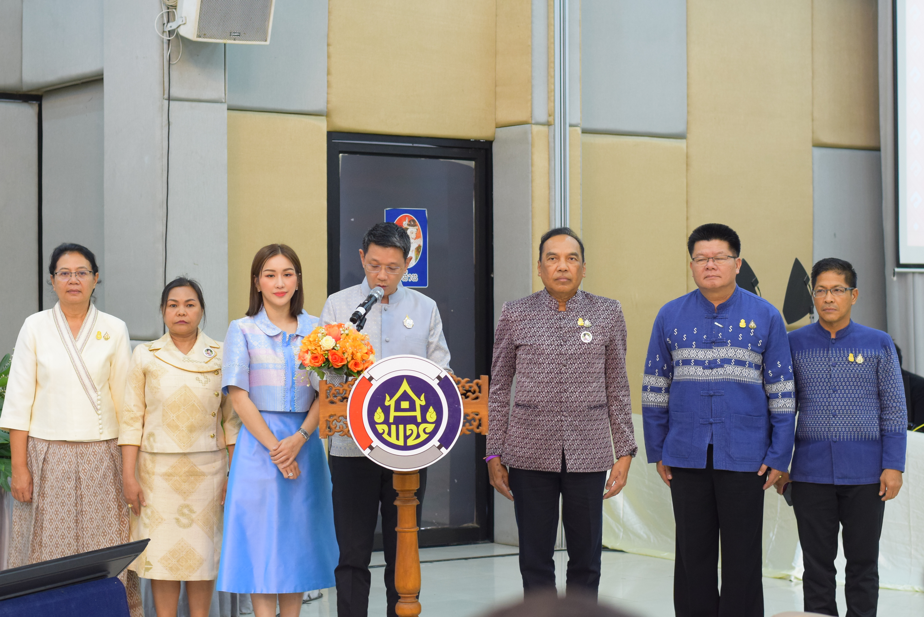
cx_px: 462
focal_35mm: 75
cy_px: 308
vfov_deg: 18.2
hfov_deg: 27.0
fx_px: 1925
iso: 1250
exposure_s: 1/40
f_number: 4
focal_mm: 50
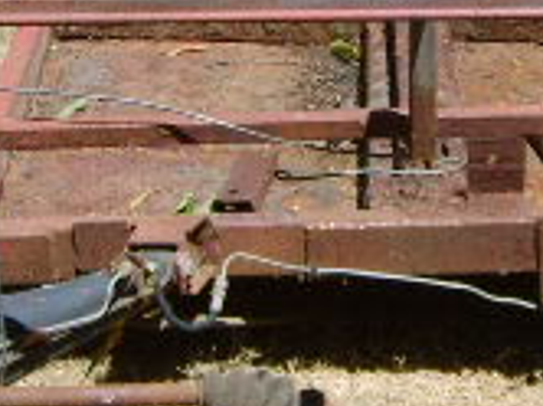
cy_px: 190
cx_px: 386
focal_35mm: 135
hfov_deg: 14.6
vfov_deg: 11.0
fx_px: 2115
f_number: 2.8
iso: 50
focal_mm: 5.8
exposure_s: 1/750
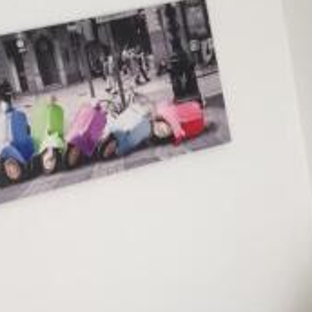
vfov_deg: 19.1
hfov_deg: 19.8
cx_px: 68
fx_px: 887
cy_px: 347
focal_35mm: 87
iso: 32
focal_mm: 4.15
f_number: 2.2
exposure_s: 1/33
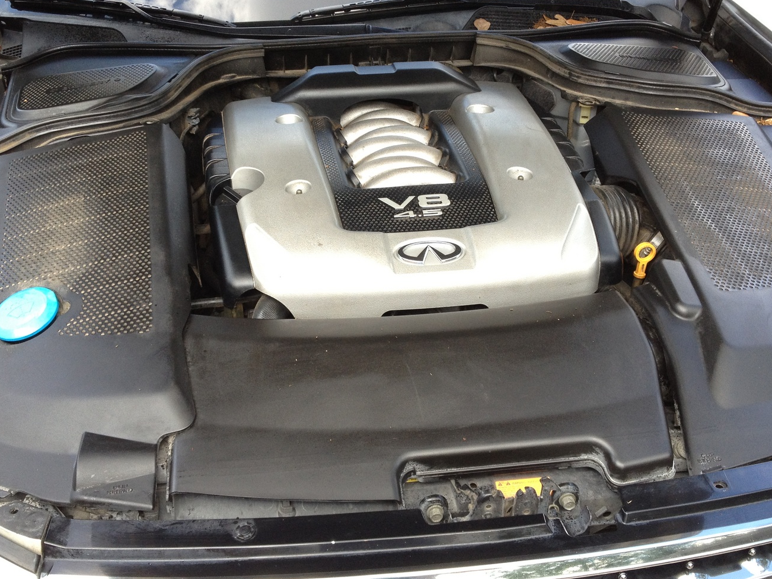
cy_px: 258
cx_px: 374
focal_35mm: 43
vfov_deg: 33.6
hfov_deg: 43.8
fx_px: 959
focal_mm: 4.28
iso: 80
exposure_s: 1/171
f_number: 2.4
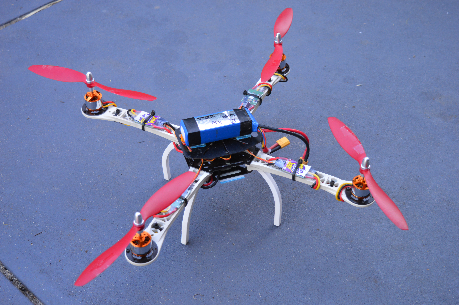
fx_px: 688
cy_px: 152
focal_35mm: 54
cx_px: 230
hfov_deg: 36.9
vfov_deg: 25.0
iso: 400
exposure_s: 1/80
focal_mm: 36
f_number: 4.8
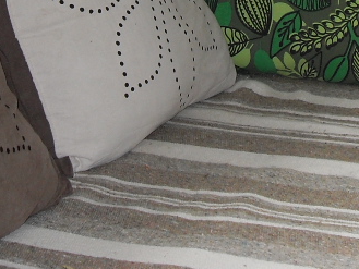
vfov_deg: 12.3
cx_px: 290
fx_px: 1193
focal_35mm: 115
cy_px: -132
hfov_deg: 17.0
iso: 100
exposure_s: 1/45
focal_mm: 6.3
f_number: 2.8
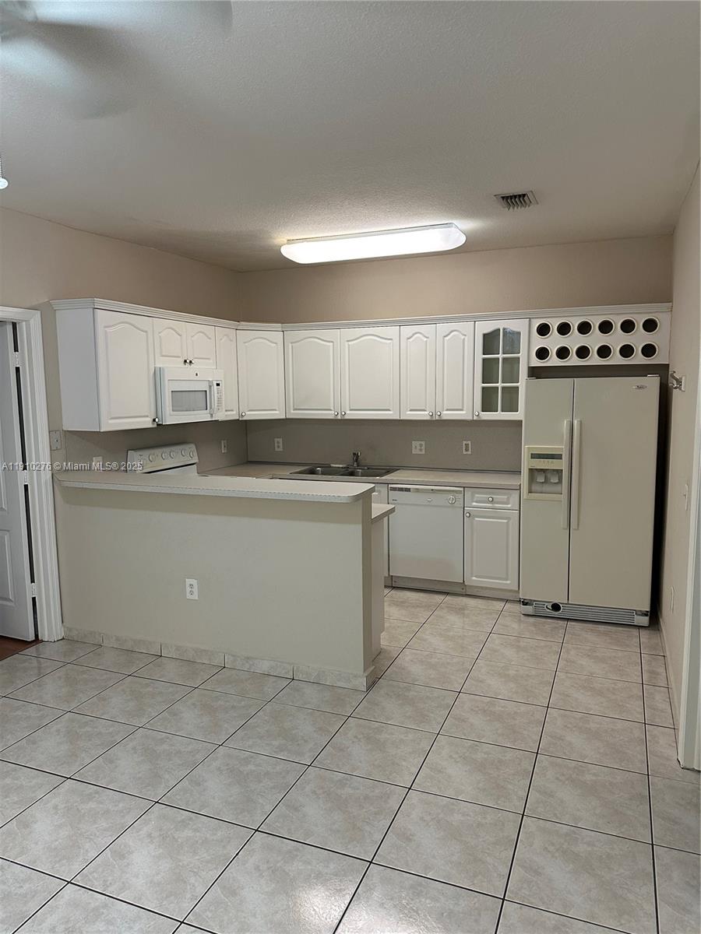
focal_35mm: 24
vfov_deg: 71.6
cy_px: 467
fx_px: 648
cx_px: 350
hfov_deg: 56.8
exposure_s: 1/60
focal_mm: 6.86
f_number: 1.78
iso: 250
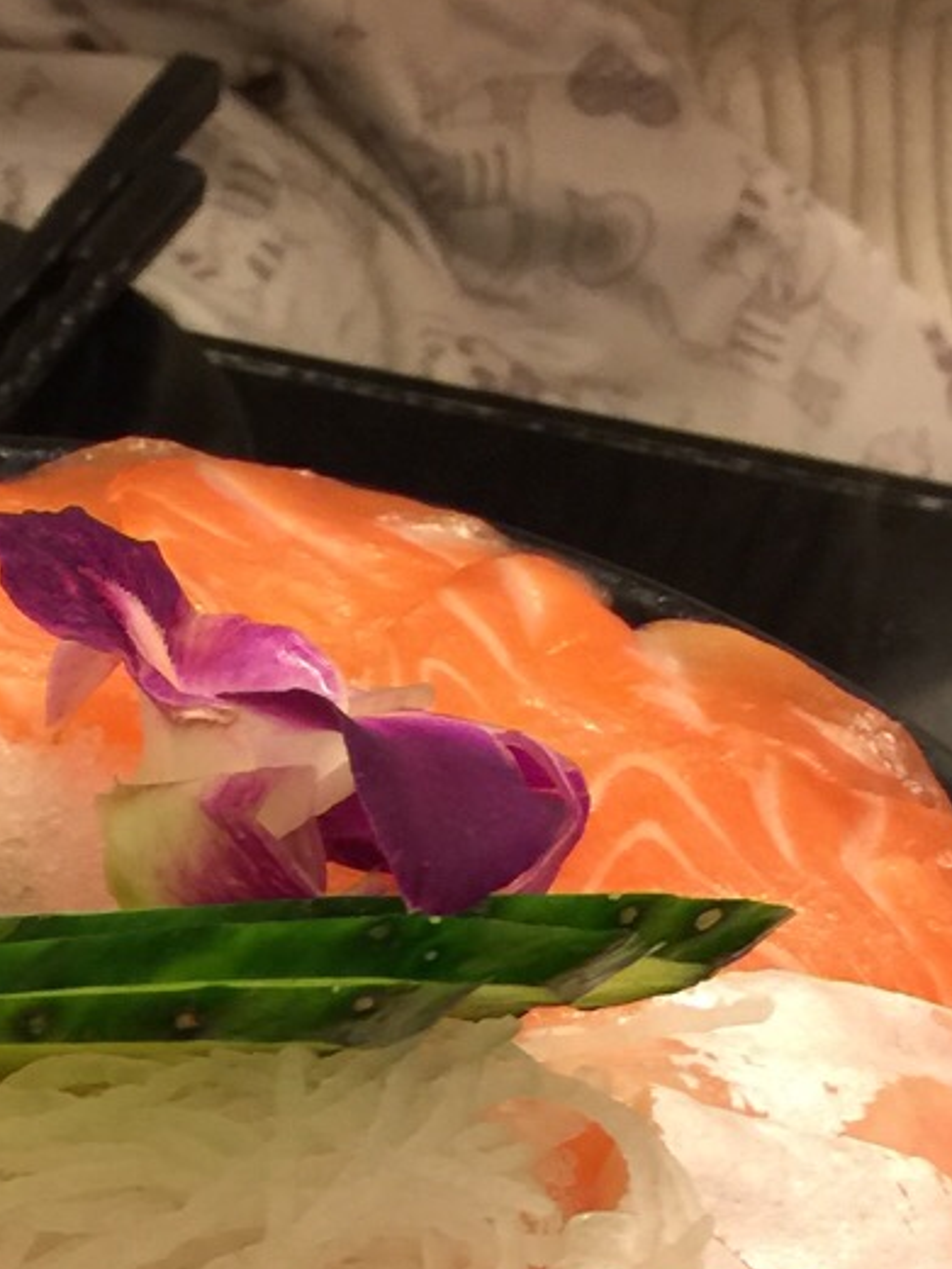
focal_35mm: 89
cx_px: -136
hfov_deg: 16.1
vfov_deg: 20.5
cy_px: 1532
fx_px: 3262
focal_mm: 4.15
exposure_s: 1/15
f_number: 2.2
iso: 50
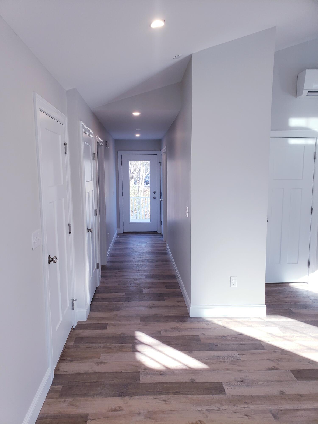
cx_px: 159
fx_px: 318
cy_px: 212
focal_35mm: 26
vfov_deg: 67.3
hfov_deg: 53.1
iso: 80
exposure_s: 1/120
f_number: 2.4
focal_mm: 4.3
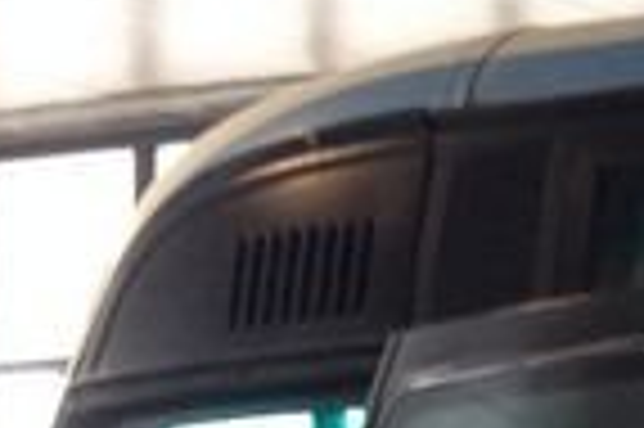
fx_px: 3860
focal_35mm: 216
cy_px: 944
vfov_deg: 6.1
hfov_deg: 8.5
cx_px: 1680
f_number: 2.4
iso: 80
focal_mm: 4.12
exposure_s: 1/20
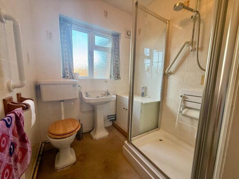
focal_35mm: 14
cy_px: 90
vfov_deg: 85.7
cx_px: 120
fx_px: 97
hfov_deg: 102.1
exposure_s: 1/100
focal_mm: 2.22
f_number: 2.2
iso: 160
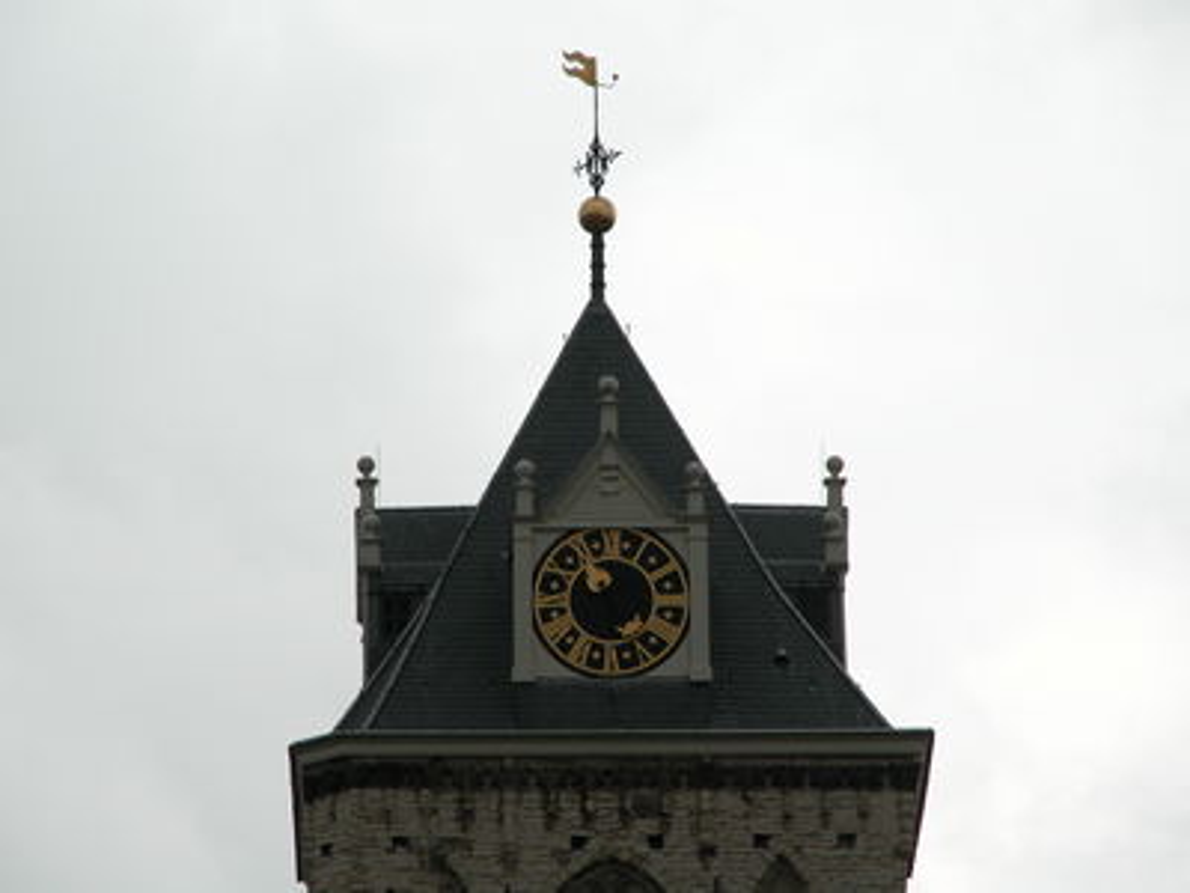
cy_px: 446
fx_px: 9488
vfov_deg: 5.4
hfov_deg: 7.2
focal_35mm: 276
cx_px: 595
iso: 100
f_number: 5.9
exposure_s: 1/217
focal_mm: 71.2
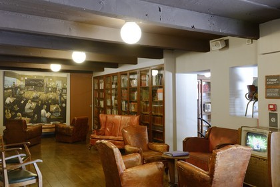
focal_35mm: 32
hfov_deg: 58.7
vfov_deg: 41.1
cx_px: 140
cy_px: 94
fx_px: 249
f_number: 5.6
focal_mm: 32
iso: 1600
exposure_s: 1/13
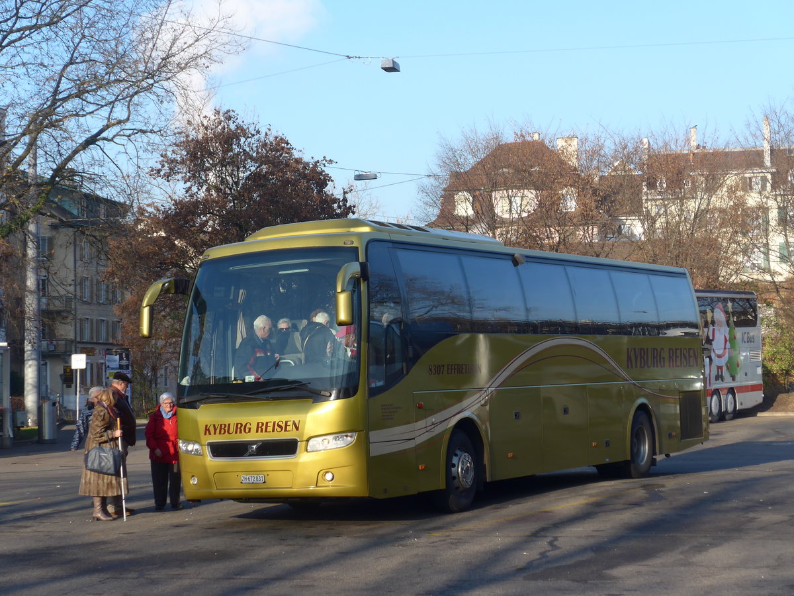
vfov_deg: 18.4
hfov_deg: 24.4
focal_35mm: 80
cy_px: 298
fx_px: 1835
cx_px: 397
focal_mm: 16
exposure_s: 1/250
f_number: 4.4
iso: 80
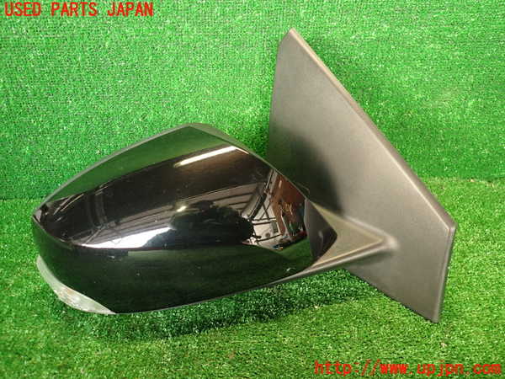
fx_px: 365
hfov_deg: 69.4
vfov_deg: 54.9
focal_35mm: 25
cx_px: 252
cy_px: 190
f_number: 2
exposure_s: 1/30
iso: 250
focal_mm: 4.5
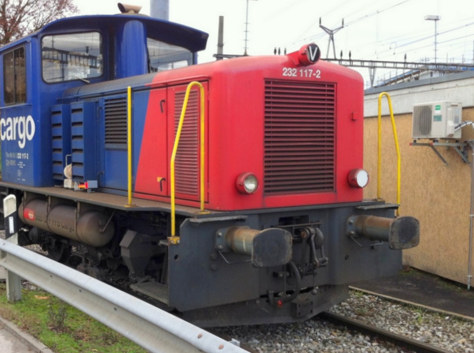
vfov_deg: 31.4
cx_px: 186
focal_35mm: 46
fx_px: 629
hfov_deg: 41.1
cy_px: 163
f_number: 2.8
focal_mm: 3.85
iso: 80
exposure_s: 1/251
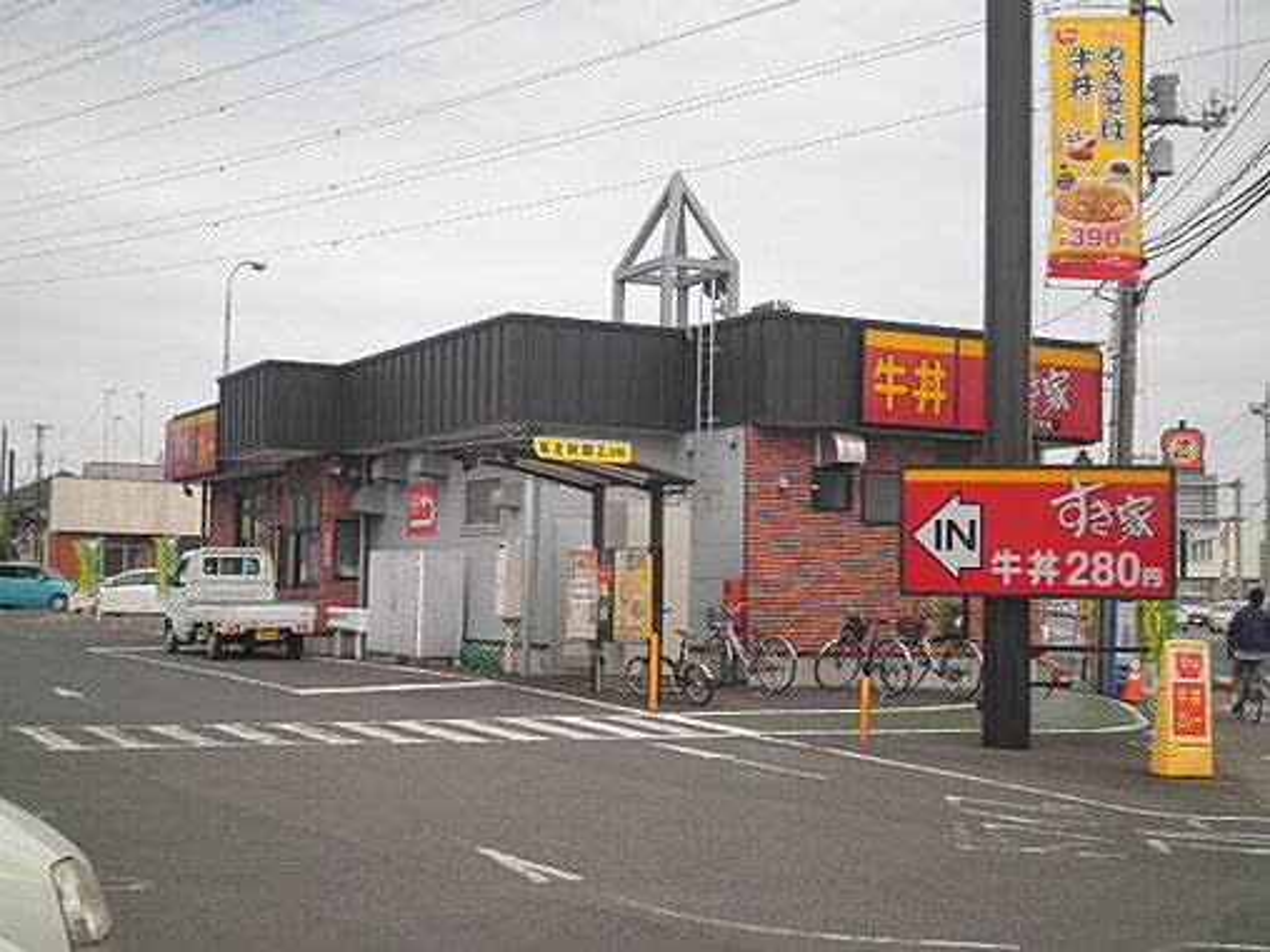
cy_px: 476
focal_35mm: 47
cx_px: 635
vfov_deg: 30.9
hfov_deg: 40.4
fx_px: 1724
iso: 64
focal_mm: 8.3
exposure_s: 1/100
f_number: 9.6
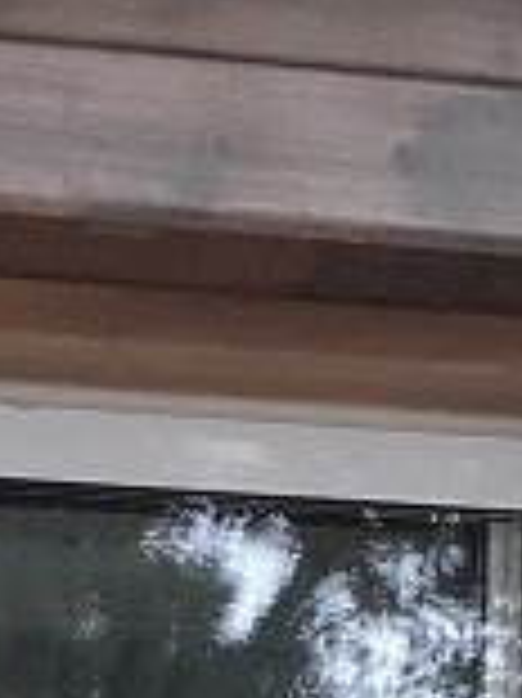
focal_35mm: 186
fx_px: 3745
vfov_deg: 8.2
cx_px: -333
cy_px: 2391
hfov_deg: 7.8
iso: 40
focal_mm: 3.6
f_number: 1.9
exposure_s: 1/228
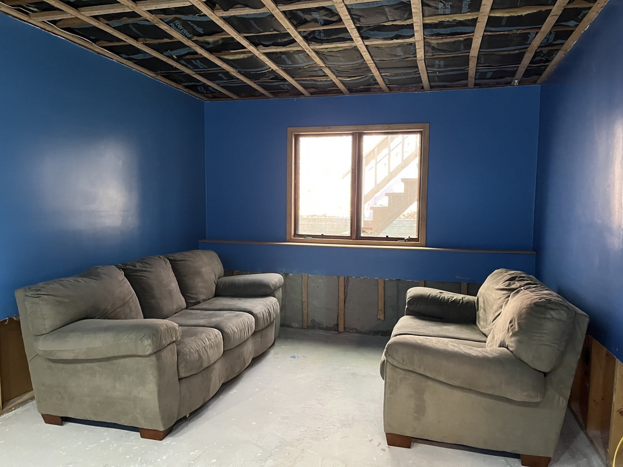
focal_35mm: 26
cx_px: 312
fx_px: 468
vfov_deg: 53.1
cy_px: 234
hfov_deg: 67.3
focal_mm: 5.1
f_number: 1.6
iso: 500
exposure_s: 1/40
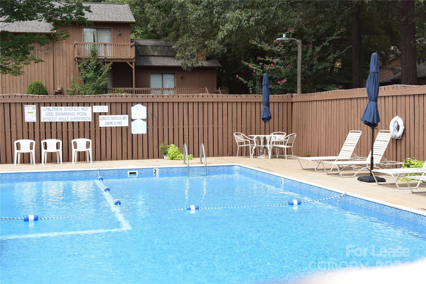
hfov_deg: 42.3
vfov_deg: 28.9
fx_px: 550
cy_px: 142
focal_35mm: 46
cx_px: 213
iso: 100
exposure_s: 1/200
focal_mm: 31
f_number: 7.1
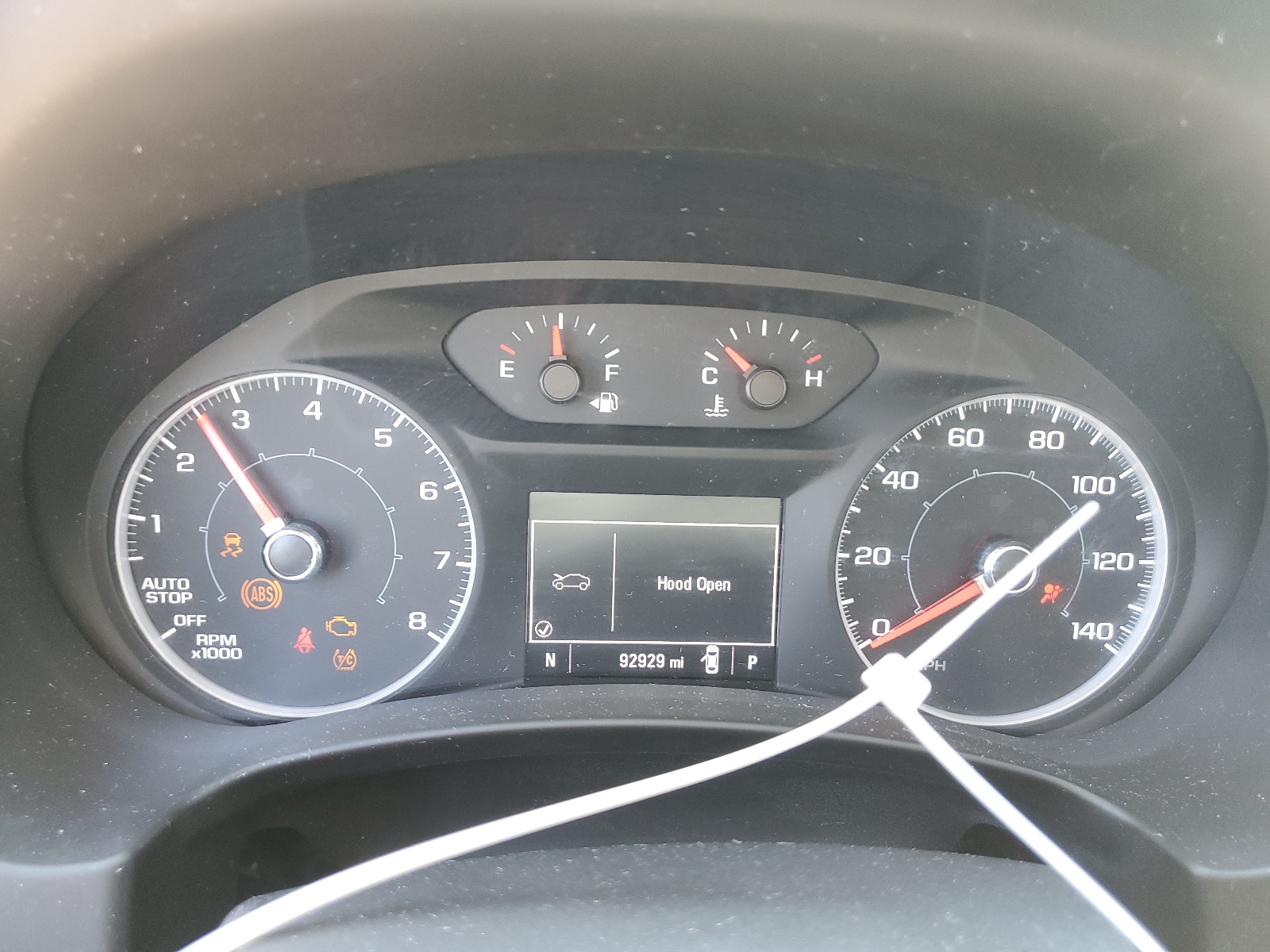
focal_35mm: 26
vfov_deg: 53.1
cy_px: 476
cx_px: 635
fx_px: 954
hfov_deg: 67.3
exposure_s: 1/50
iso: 97
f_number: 1.5
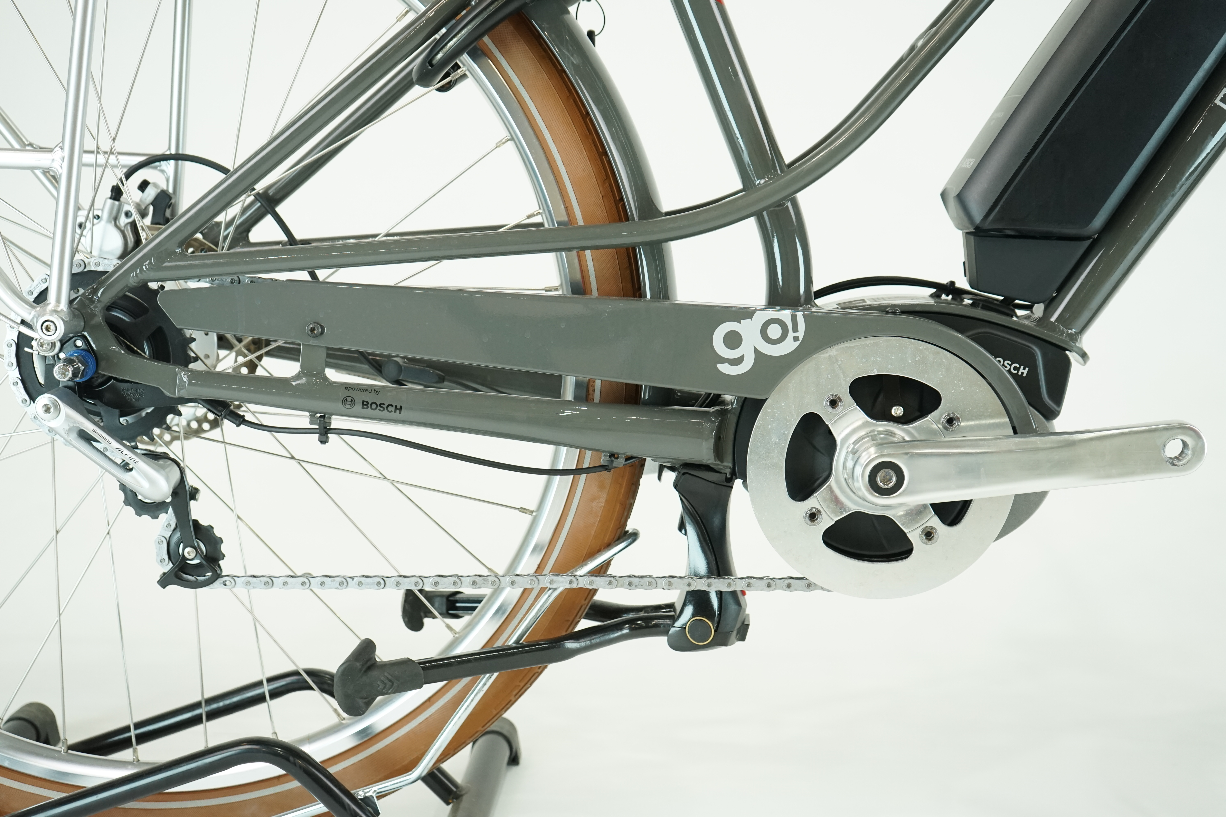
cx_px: 613
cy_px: 408
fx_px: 1430
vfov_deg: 31.9
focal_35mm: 42
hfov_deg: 46.4
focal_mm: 42
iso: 1600
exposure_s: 1/200
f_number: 5.6
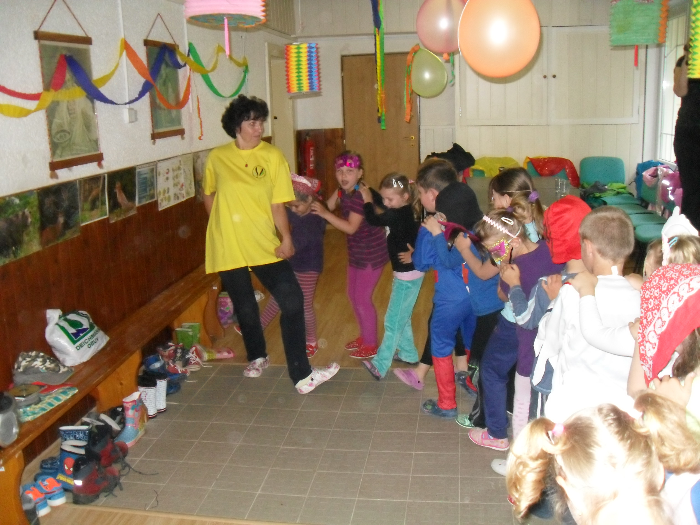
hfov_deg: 52.6
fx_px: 708
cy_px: 262
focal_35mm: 35
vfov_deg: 40.7
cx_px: 350
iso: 320
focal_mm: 6.2
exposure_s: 1/45
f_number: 2.8
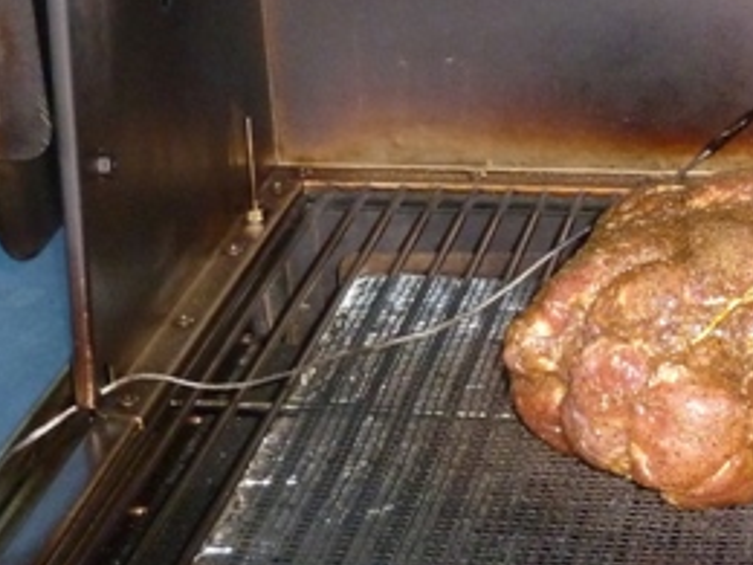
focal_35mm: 114
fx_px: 2480
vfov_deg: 13.0
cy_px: 342
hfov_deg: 16.9
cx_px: 770
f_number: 3.6
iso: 400
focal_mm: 6.1
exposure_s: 1/8
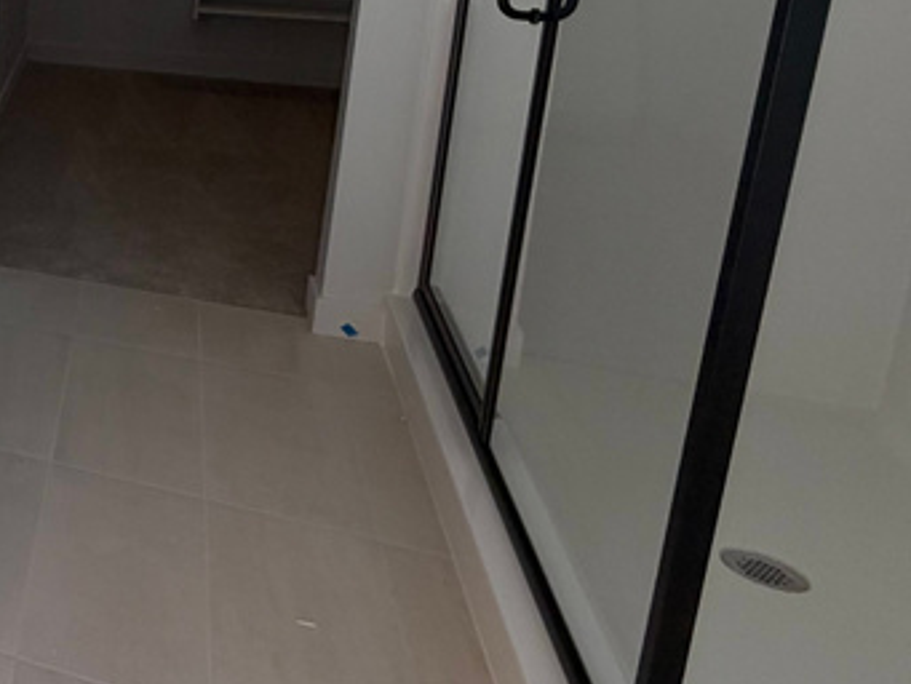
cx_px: -371
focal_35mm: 42
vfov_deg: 31.9
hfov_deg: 30.7
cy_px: 11
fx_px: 1106
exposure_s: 1/502
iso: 50
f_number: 2.2
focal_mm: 2.22
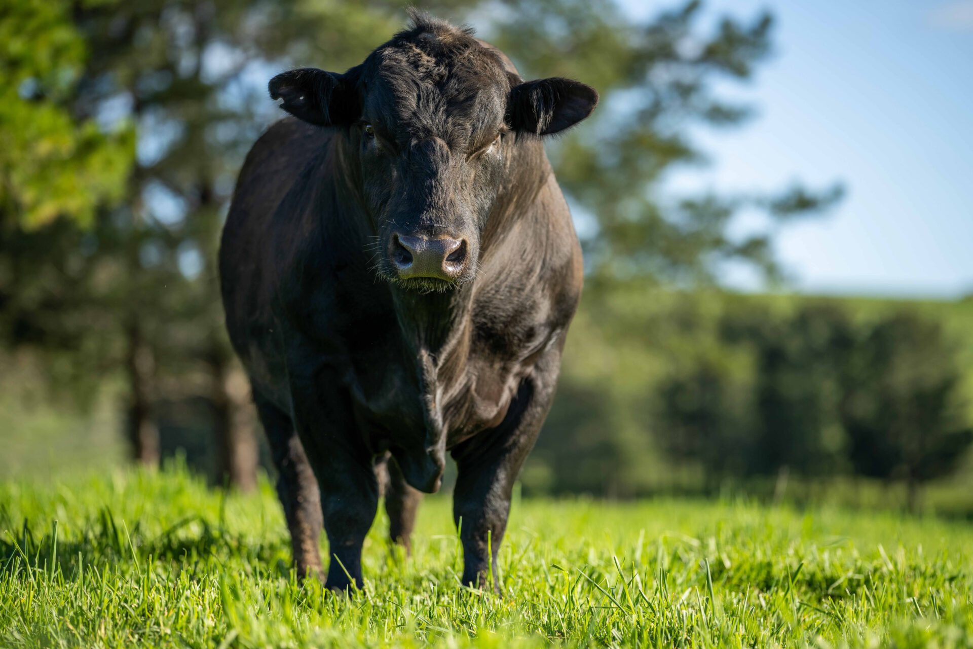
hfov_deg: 15.2
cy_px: 324
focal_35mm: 135
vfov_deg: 10.2
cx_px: 486
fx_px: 3648
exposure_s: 1/2000
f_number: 1.8
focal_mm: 135
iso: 100
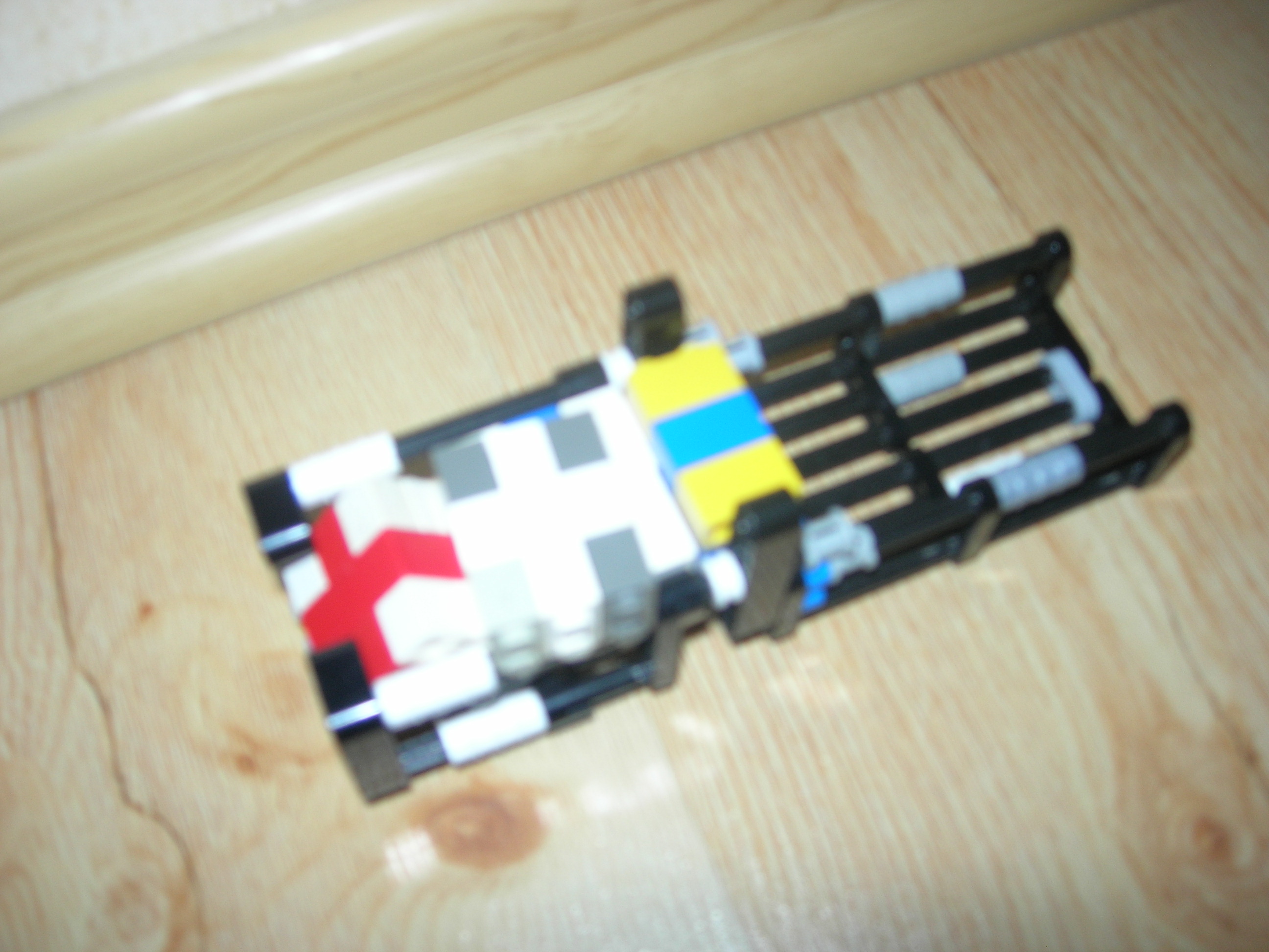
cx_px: 634
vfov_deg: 37.7
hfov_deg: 49.0
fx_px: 1393
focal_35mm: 38
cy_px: 476
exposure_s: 1/60.1
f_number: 2.8
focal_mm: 7.8
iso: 64
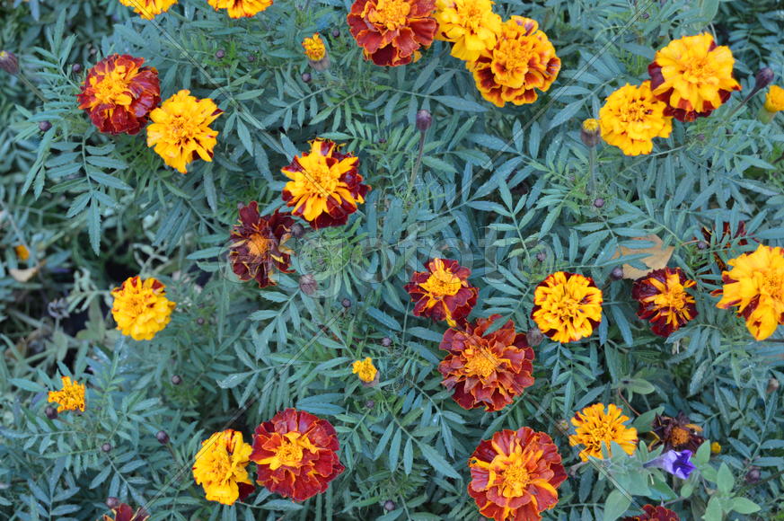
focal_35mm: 82
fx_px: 1795
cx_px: 392
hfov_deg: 24.6
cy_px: 260
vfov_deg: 16.5
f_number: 5.6
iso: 800
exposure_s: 1/50
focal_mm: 55
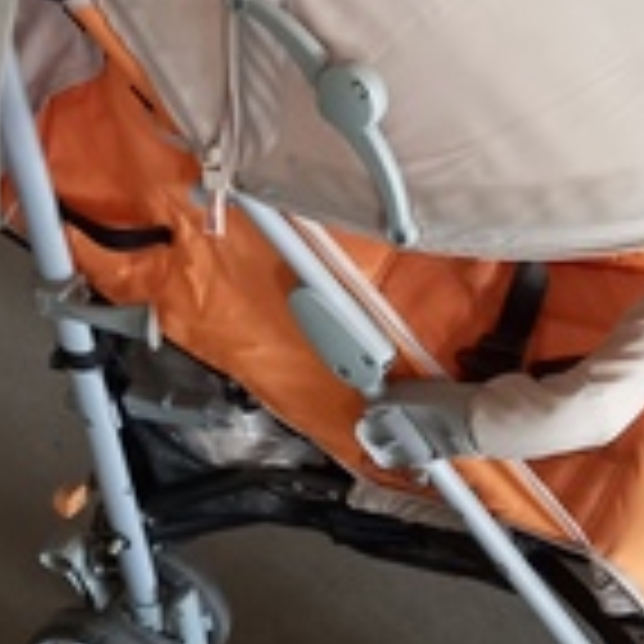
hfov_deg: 23.3
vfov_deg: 23.3
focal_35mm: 74
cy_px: 225
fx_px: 1558
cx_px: 396
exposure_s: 1/24
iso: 200
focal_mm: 4.6
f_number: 2
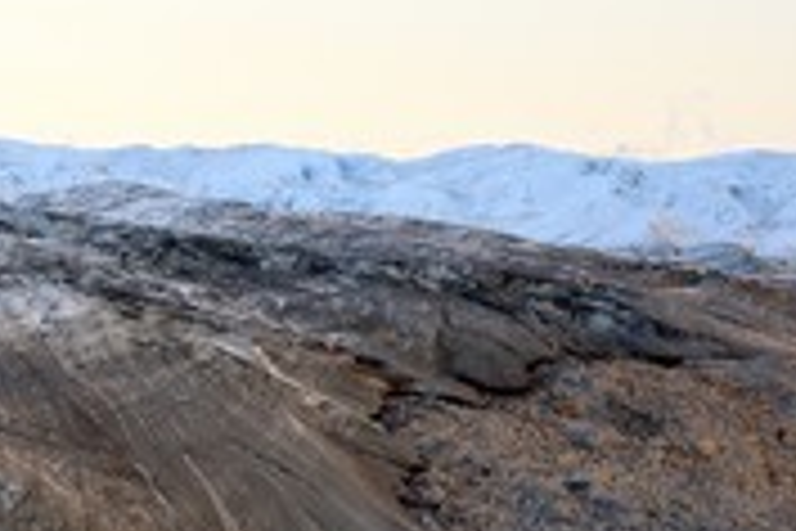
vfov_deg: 4.3
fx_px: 7075
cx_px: -99
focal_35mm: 320
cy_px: 580
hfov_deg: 6.4
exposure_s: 1/200
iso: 800
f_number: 9
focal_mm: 135
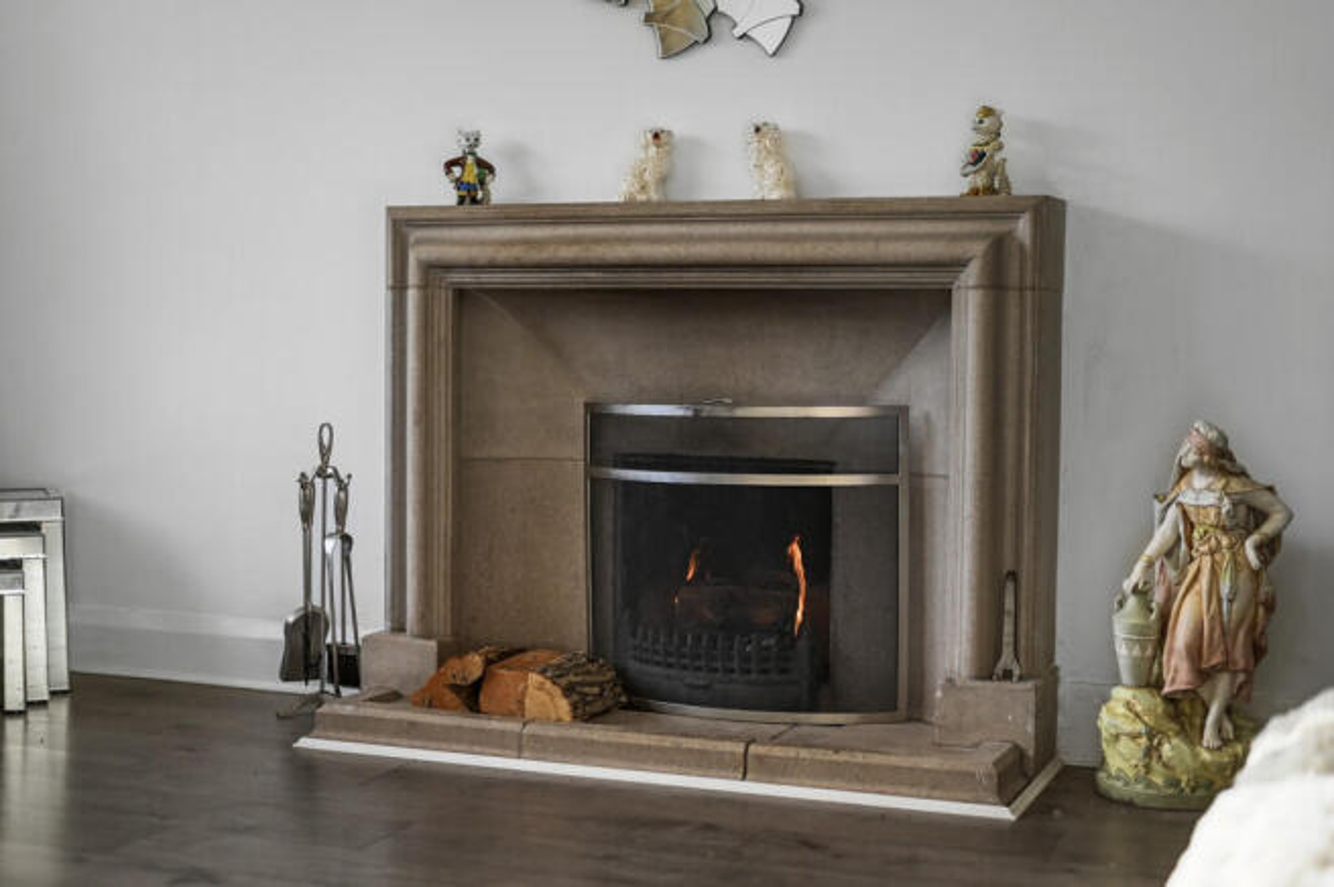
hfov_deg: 39.6
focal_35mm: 50
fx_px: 1851
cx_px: 667
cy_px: 444
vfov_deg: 26.9
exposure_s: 1/100
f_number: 1.8
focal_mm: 50
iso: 400
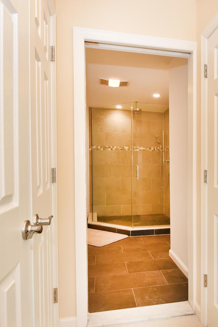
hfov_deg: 47.7
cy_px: 166
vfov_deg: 69.4
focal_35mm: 26
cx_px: 164
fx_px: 236
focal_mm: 17
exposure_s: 1/50
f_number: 11
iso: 1600
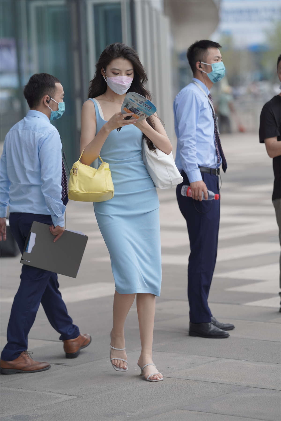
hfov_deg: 10.2
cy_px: 210
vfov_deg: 15.2
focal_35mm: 135
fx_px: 1581
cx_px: 140
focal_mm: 135
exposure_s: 1/400
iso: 400
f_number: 2.8
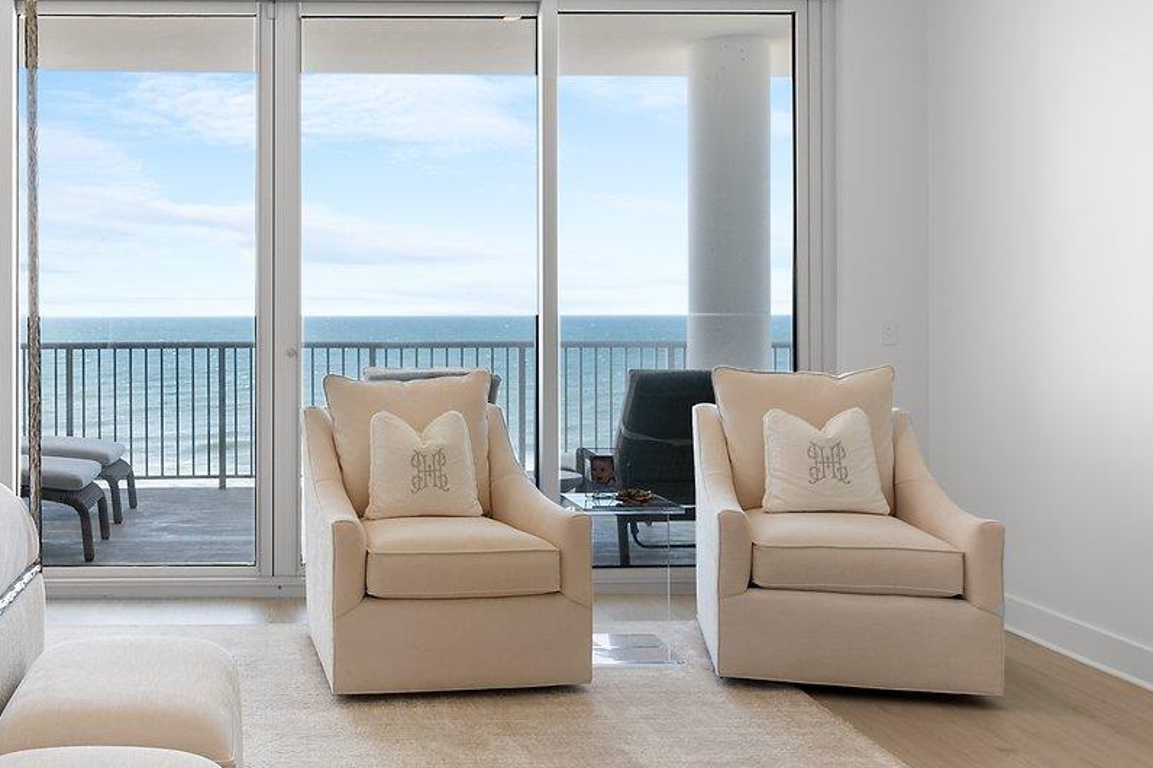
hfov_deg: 50.7
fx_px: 1152
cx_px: 275
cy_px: 297
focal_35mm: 36
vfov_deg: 36.7
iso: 400
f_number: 8
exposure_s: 1/8
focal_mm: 14
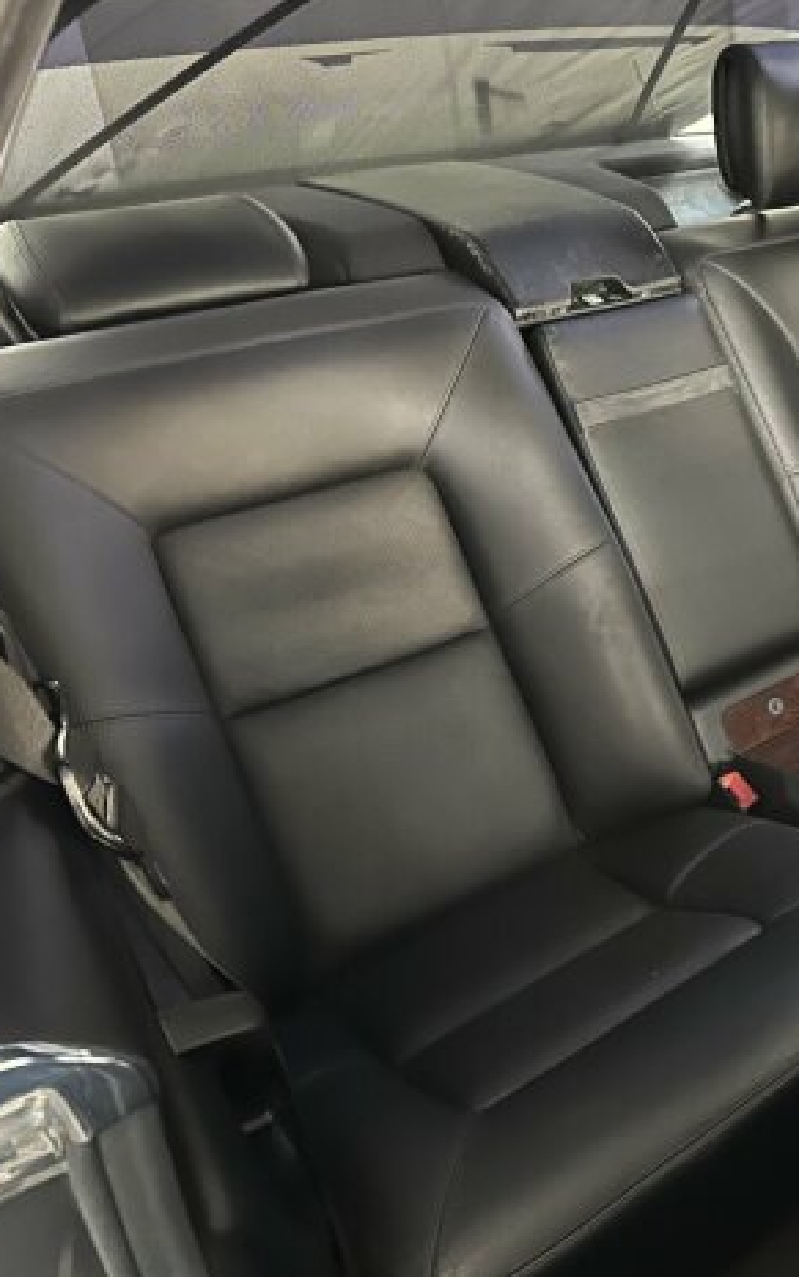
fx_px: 1218
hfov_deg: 33.3
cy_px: 632
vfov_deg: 55.3
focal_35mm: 35
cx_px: 796
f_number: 1.78
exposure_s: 1/20
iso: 1600
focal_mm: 6.86
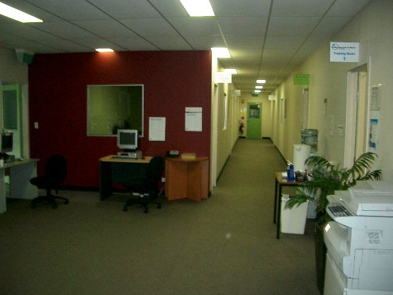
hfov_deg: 52.6
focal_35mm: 35
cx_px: 196
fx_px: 397
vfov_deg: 40.7
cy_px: 148
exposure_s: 1/40
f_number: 2.6
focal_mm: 5.8
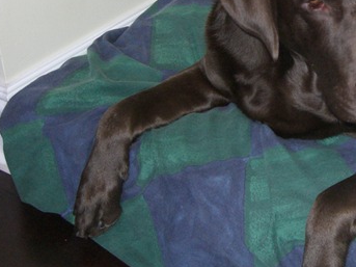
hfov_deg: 26.4
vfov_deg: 20.5
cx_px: 324
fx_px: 730
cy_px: 53
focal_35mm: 71
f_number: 2.8
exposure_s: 1/60
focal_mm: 7.9
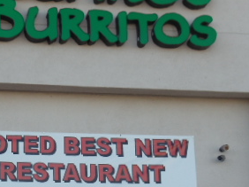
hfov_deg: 11.7
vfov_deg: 8.8
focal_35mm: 168
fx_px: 1207
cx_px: 45
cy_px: 109
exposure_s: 1/250
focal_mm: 10.12
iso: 100
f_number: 4.4
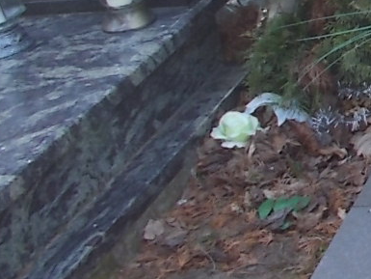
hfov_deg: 15.0
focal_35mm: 108
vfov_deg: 13.1
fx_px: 1158
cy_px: -122
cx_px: 729
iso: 80
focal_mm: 4.6
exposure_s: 1/100
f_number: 3.2
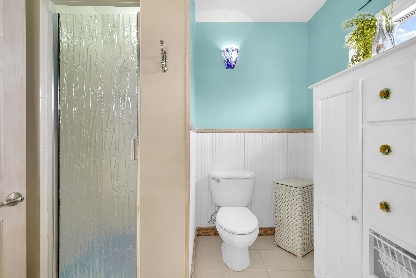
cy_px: 139
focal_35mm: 17
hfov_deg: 93.3
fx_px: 196
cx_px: 208
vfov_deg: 70.4
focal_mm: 17
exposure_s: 1/8
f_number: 8
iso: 100
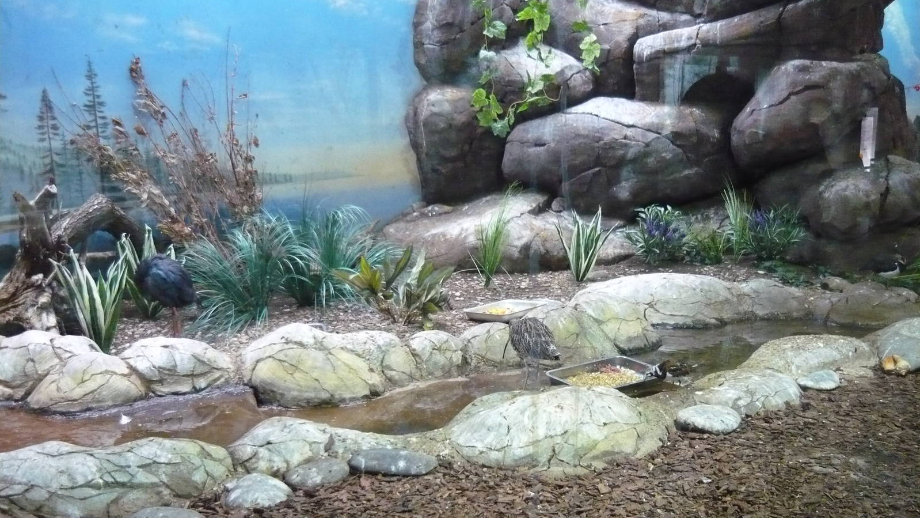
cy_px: 339
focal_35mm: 36
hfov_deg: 55.3
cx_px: 460
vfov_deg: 32.6
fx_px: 878
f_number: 2.8
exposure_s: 1/60
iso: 800
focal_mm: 5.5
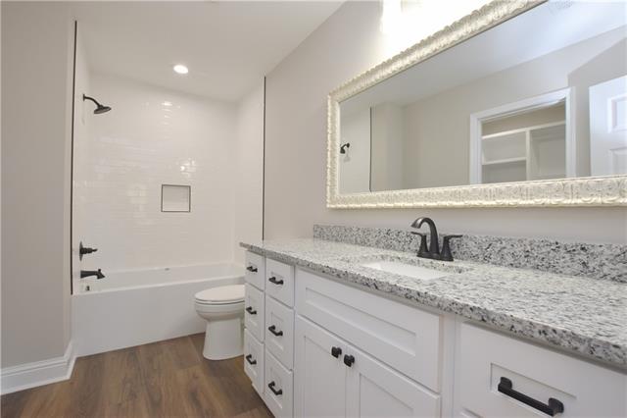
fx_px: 261
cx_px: 314
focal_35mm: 15
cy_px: 209
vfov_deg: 77.3
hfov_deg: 100.4
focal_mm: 10
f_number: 5.6
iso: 720
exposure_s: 1/125
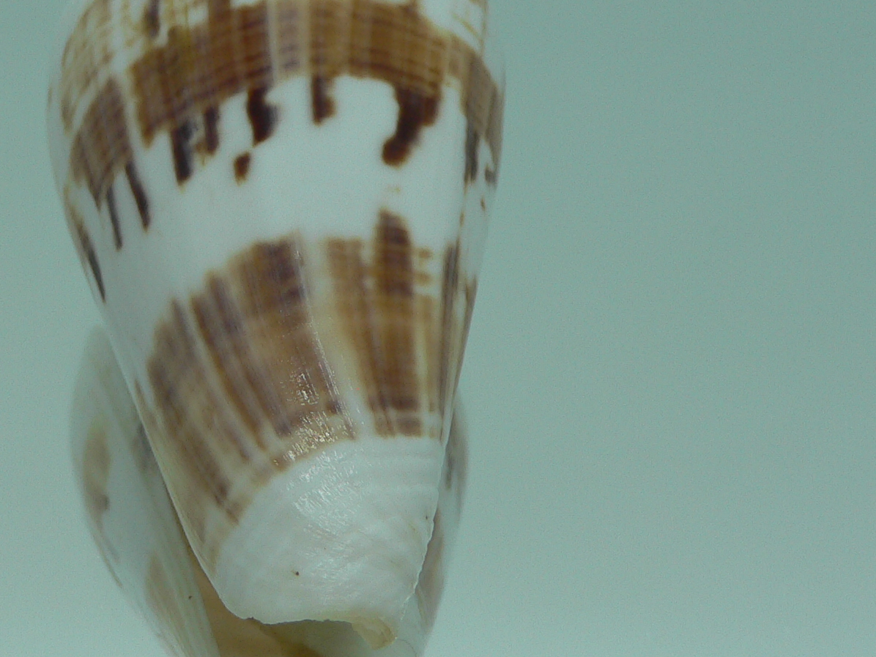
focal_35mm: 59
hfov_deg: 32.4
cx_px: 275
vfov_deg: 24.8
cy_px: 280
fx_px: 1493
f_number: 2.8
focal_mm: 4.6
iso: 80
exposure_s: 1/80
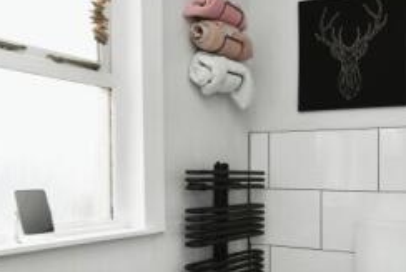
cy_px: 158
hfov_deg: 44.8
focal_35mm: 43
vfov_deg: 31.2
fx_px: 485
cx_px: 269
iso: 800
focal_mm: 16
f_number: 8
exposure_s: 1/60
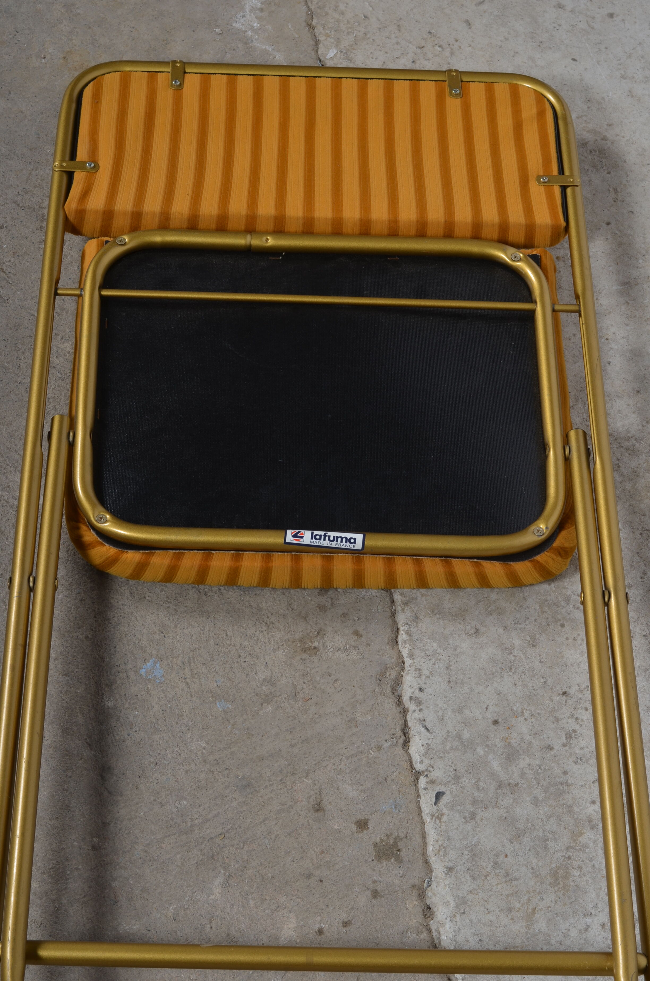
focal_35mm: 75
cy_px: 490
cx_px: 325
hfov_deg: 18.1
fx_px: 2040
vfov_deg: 27.0
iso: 100
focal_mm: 50
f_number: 11
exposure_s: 1/160
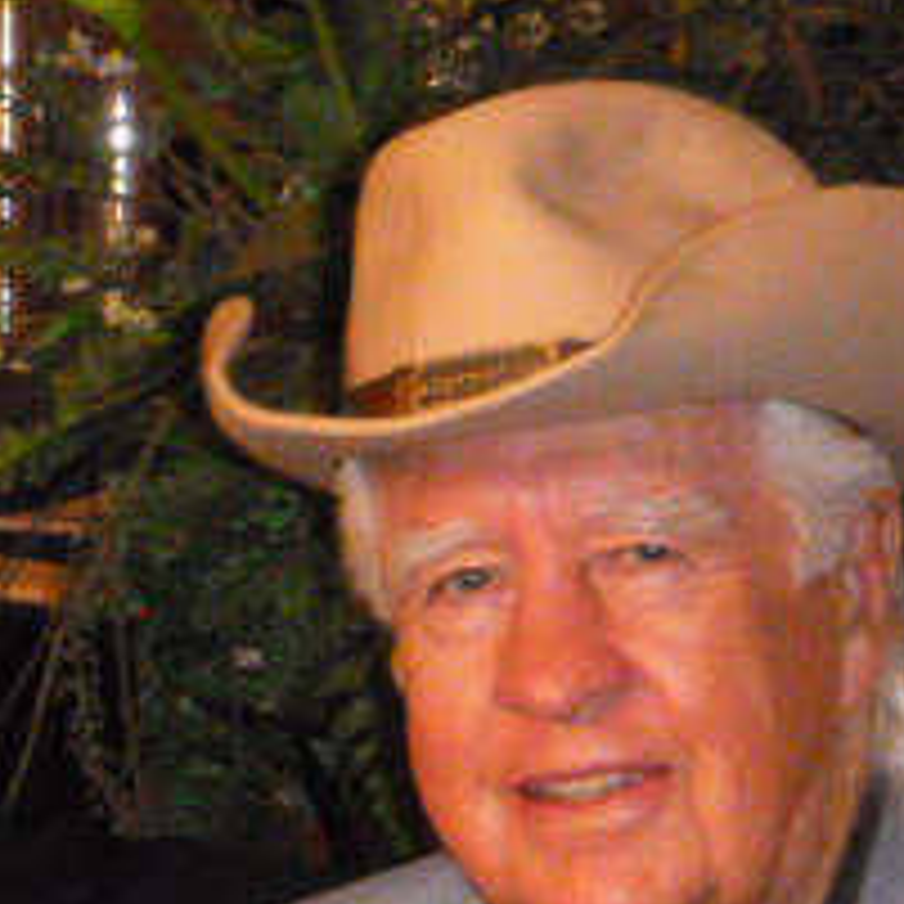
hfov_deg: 7.3
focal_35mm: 239
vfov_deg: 7.3
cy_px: 841
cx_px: -76
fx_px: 7061
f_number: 5.7
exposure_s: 1/60
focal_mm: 15.3
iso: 1000
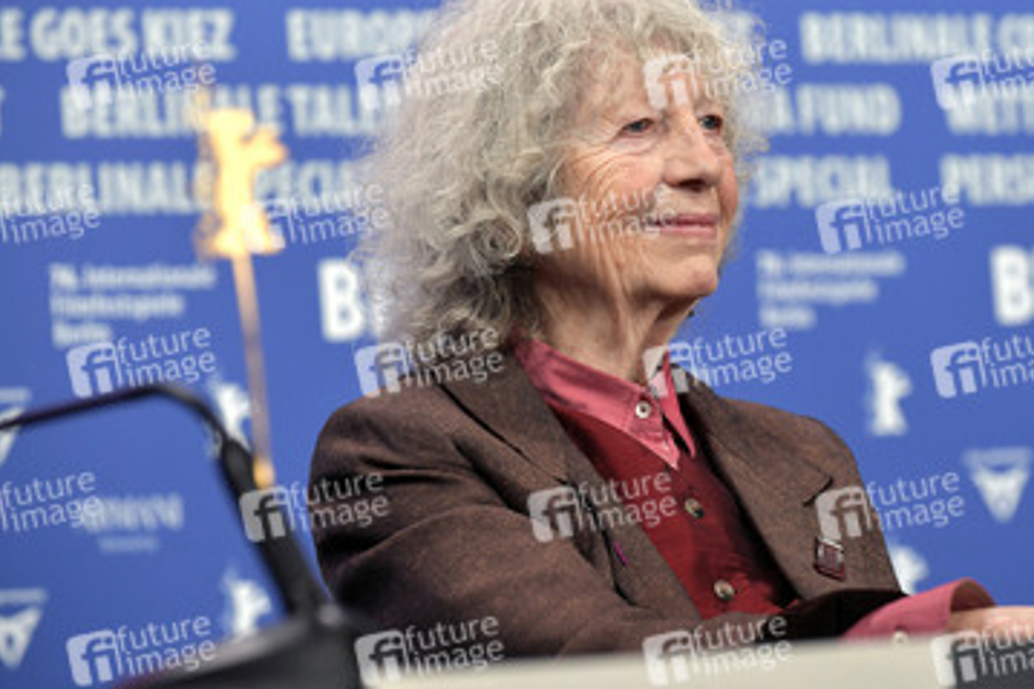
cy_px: 291
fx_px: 5770
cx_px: 641
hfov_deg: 10.2
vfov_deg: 6.8
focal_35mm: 201
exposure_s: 1/200
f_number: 5.6
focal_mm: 160
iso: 1600
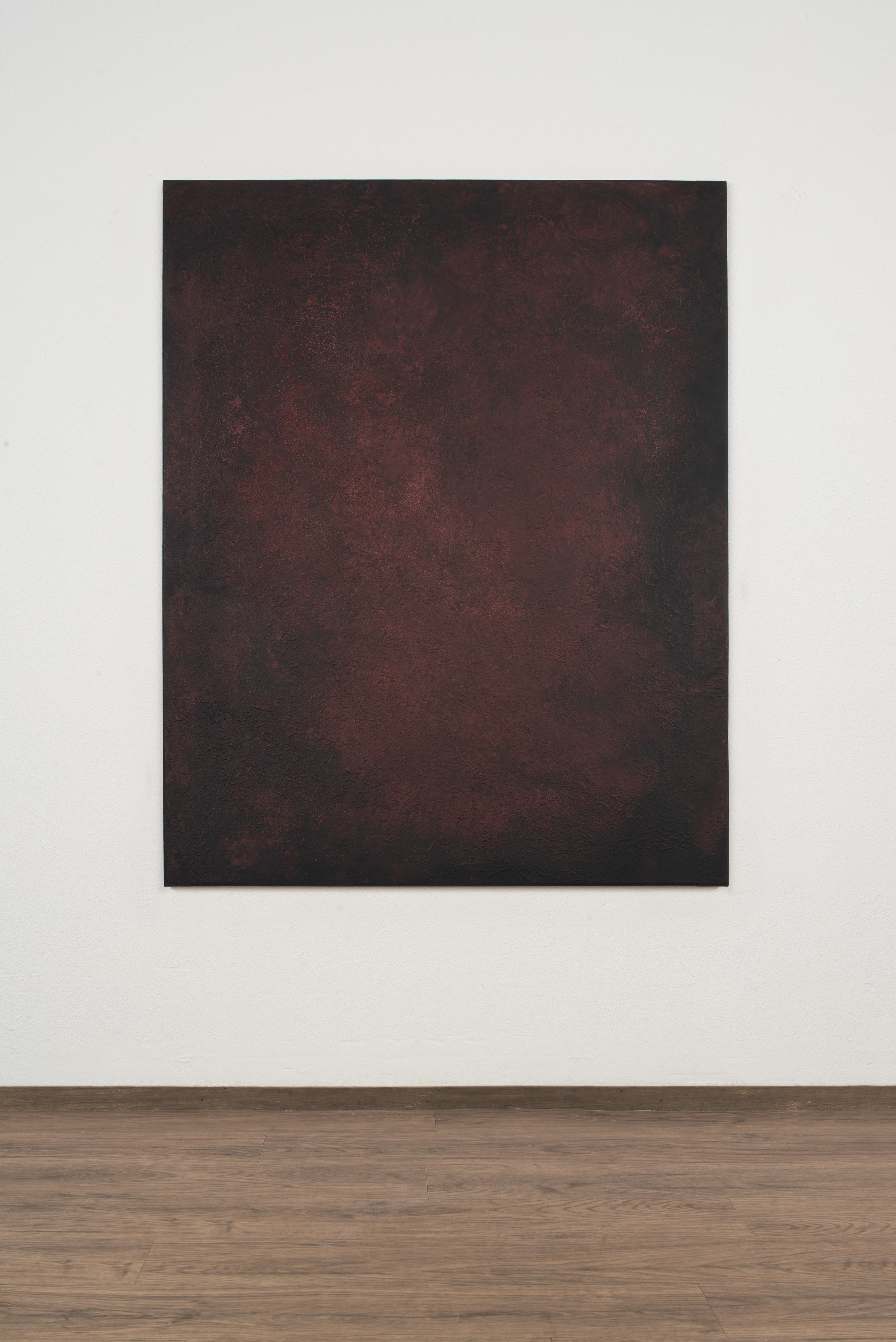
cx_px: 448
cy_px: 671
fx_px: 1865
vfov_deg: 39.6
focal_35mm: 50
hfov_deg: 27.0
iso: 100
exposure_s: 1/125
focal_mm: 50
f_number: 16
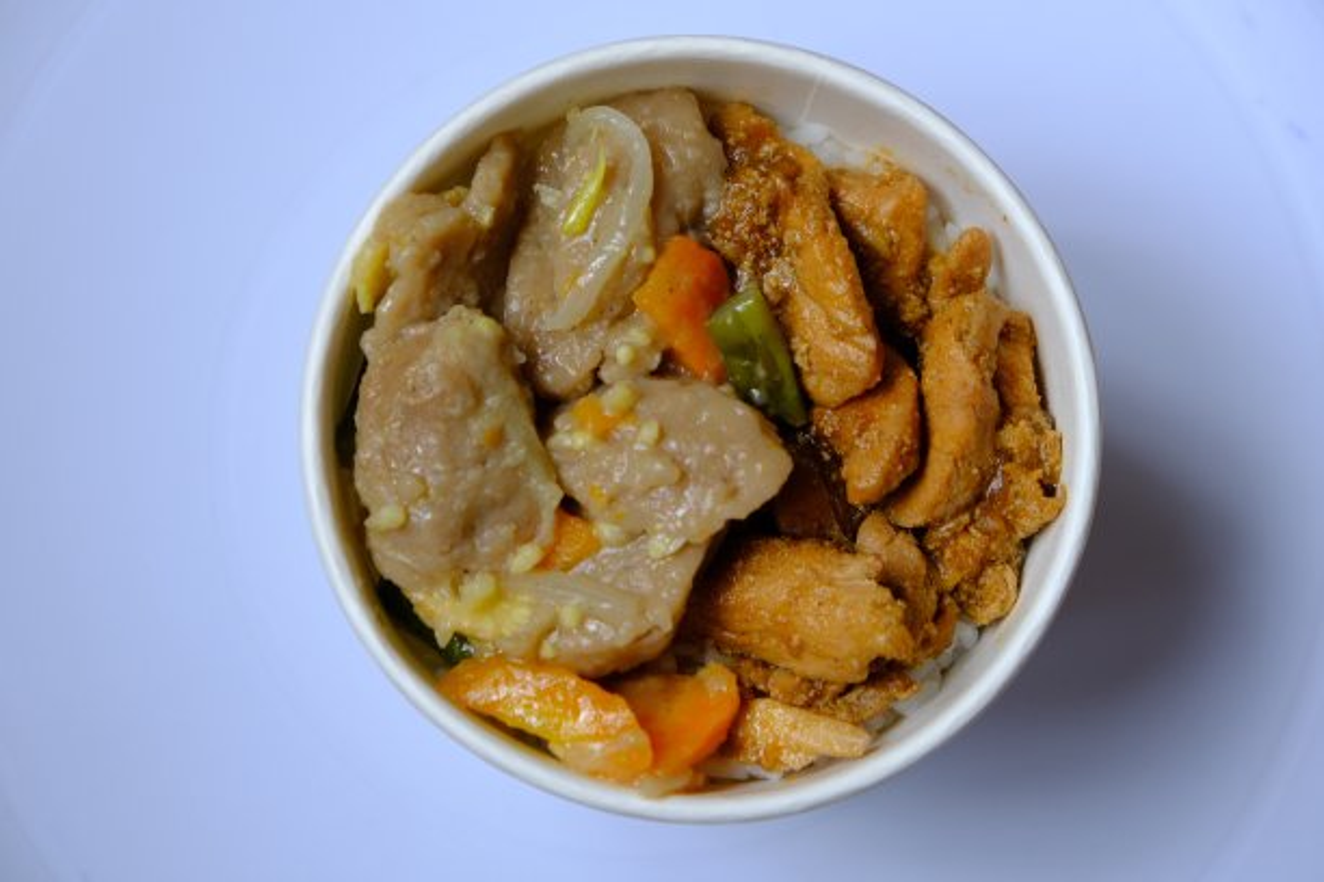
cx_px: 662
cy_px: 441
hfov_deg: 24.5
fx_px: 3052
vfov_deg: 16.5
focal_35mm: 83
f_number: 5
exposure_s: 1/50
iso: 500
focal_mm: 55
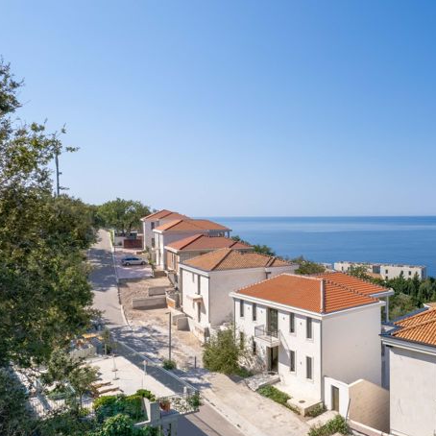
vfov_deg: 55.6
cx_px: 317
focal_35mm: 29
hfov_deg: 53.5
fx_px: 413
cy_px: 224
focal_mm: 8.38
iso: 110
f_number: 2.8
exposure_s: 1/2500
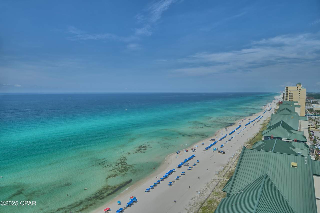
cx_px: 160
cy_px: 106
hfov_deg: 73.7
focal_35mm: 24
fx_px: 213
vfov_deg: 53.2
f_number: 11
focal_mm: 24
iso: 200
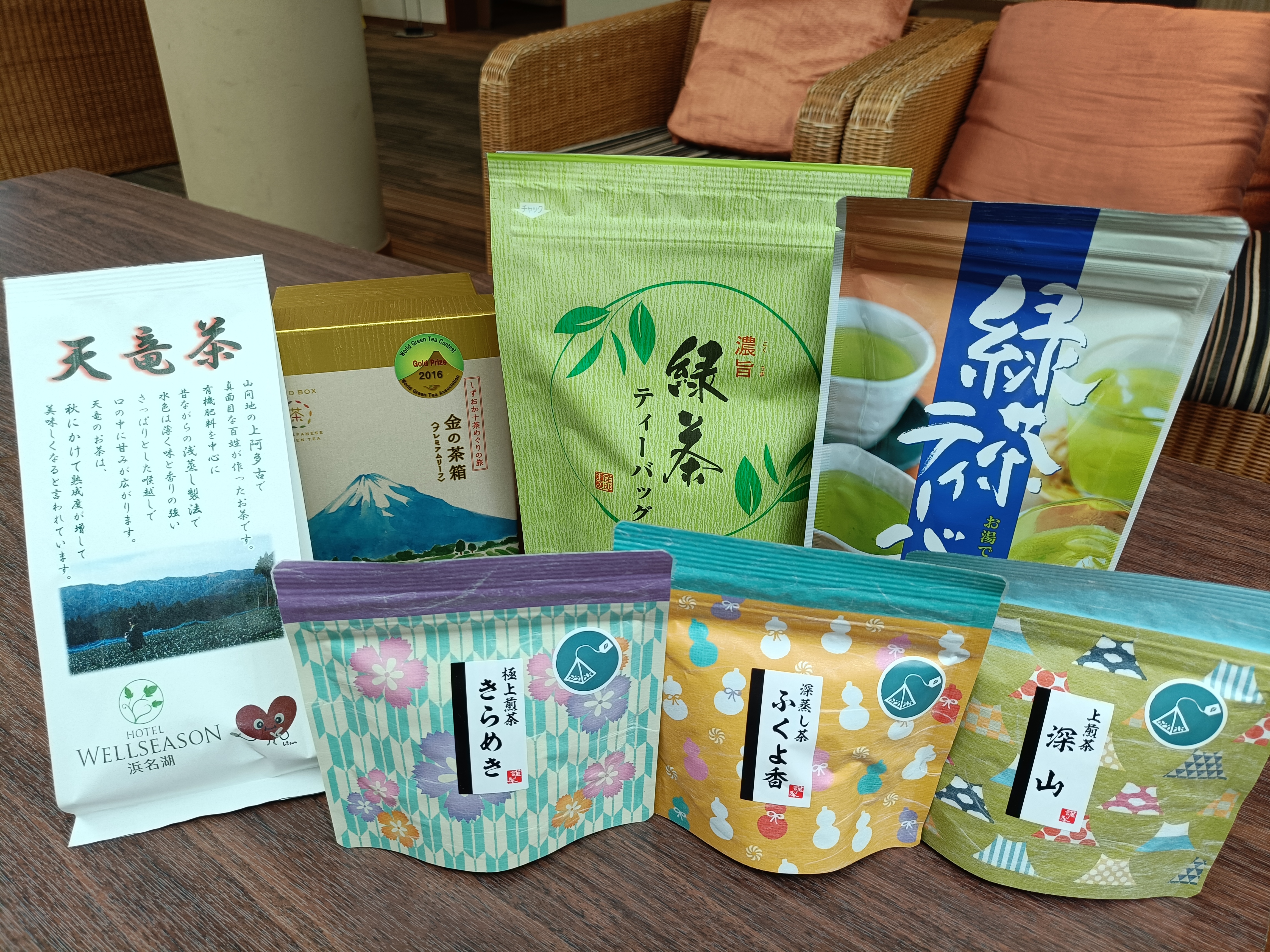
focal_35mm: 25
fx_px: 917
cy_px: 476
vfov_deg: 54.9
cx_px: 635
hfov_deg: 69.4
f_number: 1.7
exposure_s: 1/60
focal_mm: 4.7
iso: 160
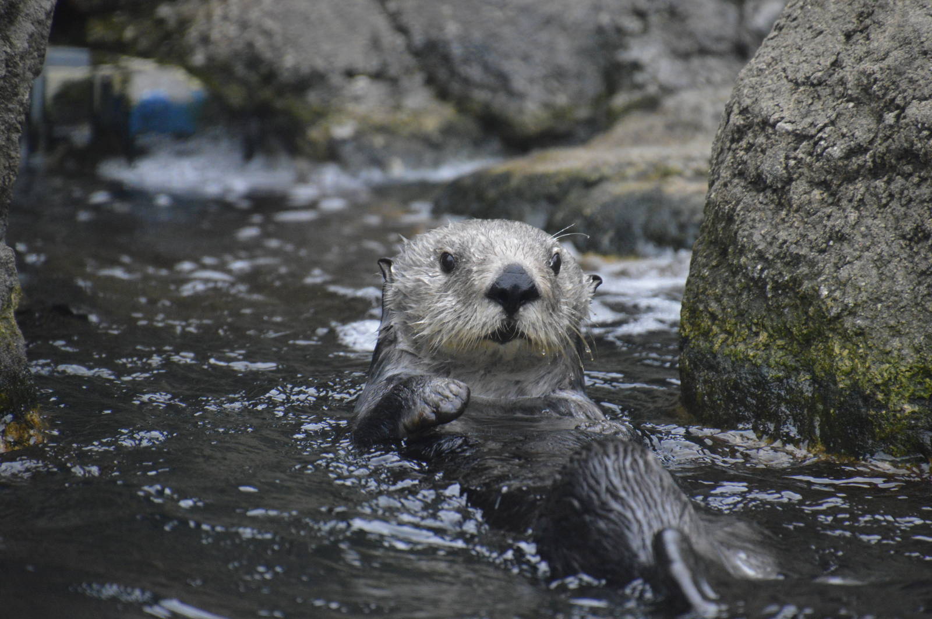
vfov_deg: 3.0
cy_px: 310
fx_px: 11640
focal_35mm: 450
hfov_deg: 4.6
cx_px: 466
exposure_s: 1/500
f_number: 6.3
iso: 2500
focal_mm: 300
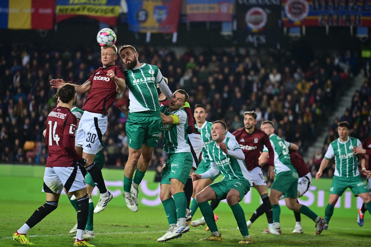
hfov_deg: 10.3
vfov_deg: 6.9
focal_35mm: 200
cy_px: 124
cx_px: 186
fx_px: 2061
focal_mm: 200
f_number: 2.8
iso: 1000
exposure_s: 1/1000
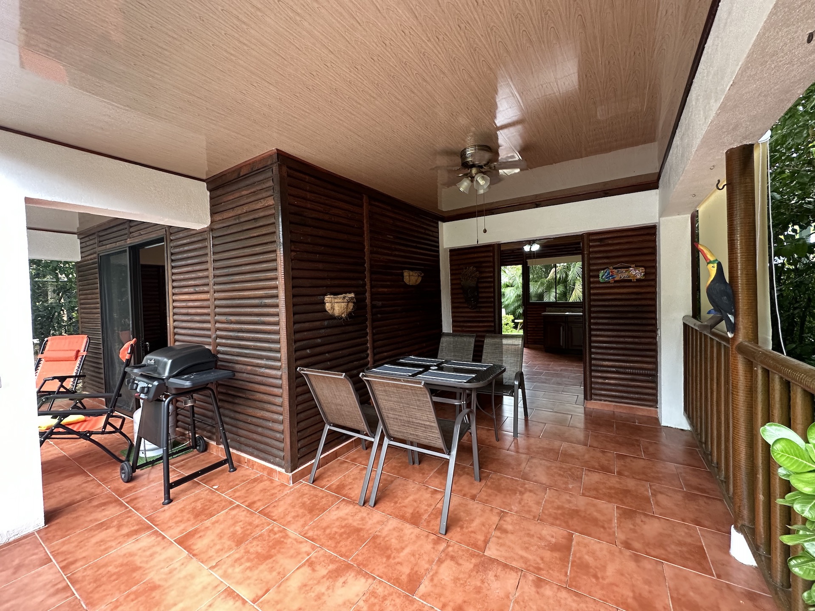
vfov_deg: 85.7
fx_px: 330
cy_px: 306
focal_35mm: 14
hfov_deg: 102.1
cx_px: 408
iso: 200
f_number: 2.2
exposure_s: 1/99
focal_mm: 2.22
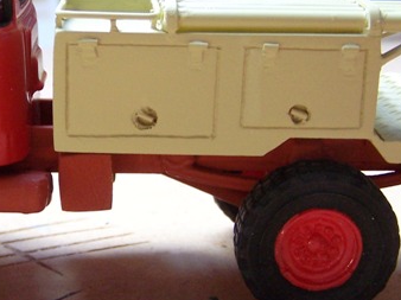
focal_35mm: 90
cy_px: 104
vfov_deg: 16.4
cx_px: 95
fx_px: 1042
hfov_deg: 21.6
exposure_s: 1/30
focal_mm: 6.3
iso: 140
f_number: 2.8
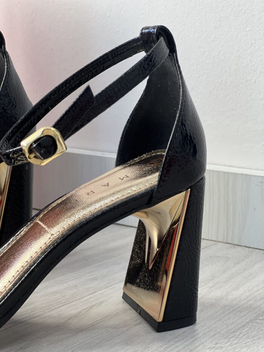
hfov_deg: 19.1
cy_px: 176
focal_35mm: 77
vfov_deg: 25.3
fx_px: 783
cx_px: 132
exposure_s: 1/120
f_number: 2.8
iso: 200
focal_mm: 9
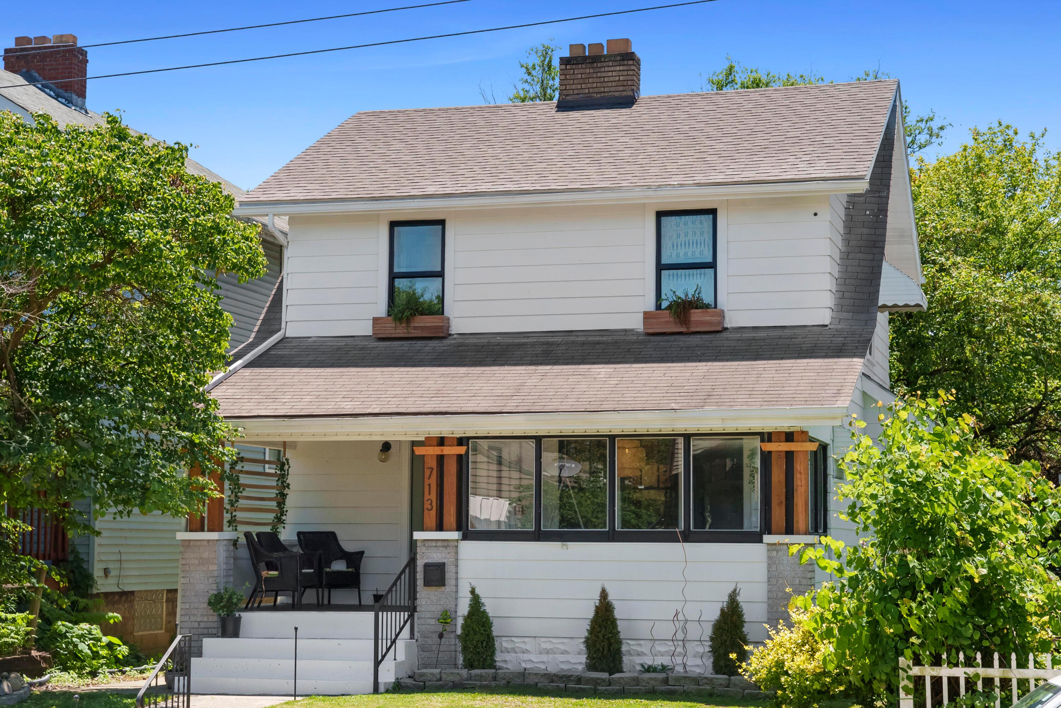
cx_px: 530
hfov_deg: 32.1
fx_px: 1843
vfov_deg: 21.8
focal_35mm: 62
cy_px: 354
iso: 800
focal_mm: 62.5
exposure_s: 1/1250
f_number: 9
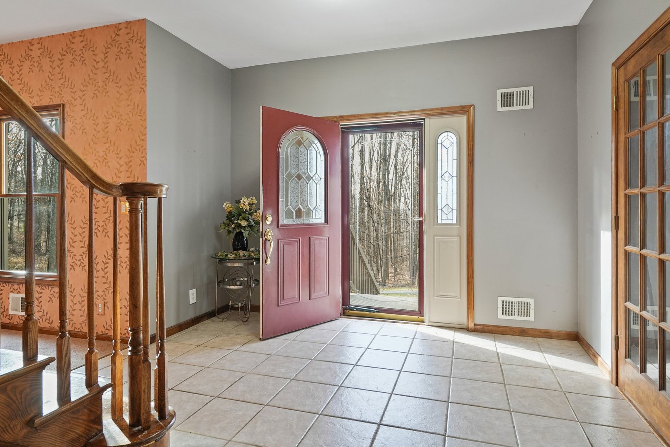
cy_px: 216
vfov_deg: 64.6
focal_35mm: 19
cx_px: 349
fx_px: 354
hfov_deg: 86.9
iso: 400
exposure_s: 1/2
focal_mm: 18
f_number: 8
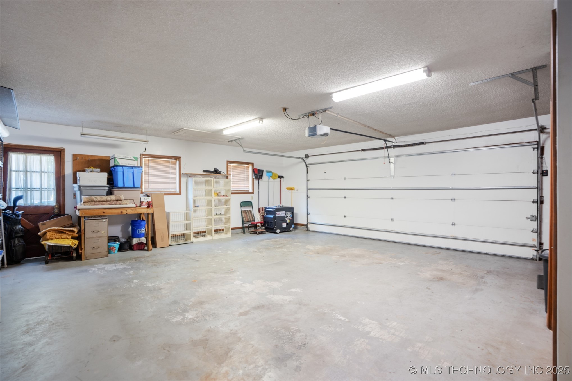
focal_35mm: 16
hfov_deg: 96.7
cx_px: 286
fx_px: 254
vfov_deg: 73.7
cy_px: 190
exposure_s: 1.6
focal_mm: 16
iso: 250
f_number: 9
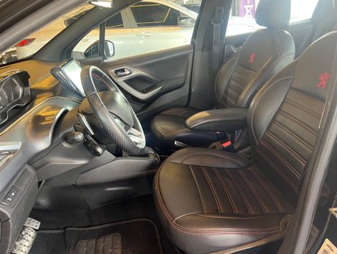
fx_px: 254
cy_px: 127
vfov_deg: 53.2
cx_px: 168
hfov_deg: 67.2
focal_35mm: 26
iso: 320
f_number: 1.5
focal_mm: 5.7
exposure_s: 1/60
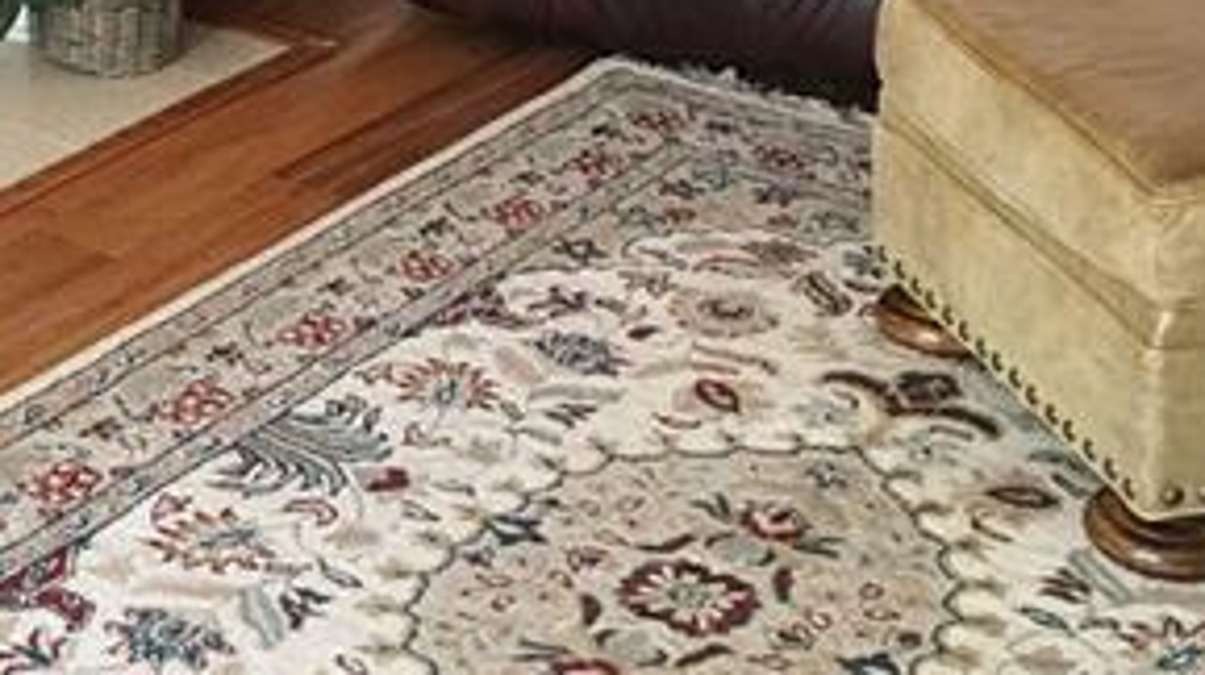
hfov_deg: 24.6
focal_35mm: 84
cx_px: 129
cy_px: -221
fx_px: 2682
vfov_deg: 13.8
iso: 50
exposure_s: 1/15
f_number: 2.2
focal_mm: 4.15
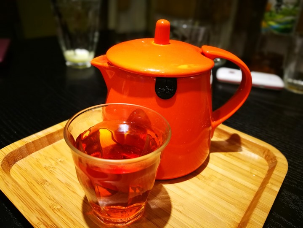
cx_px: 152
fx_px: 236
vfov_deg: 51.4
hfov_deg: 65.3
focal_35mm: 27
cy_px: 114
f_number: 4
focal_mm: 4.5
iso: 320
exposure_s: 1/30
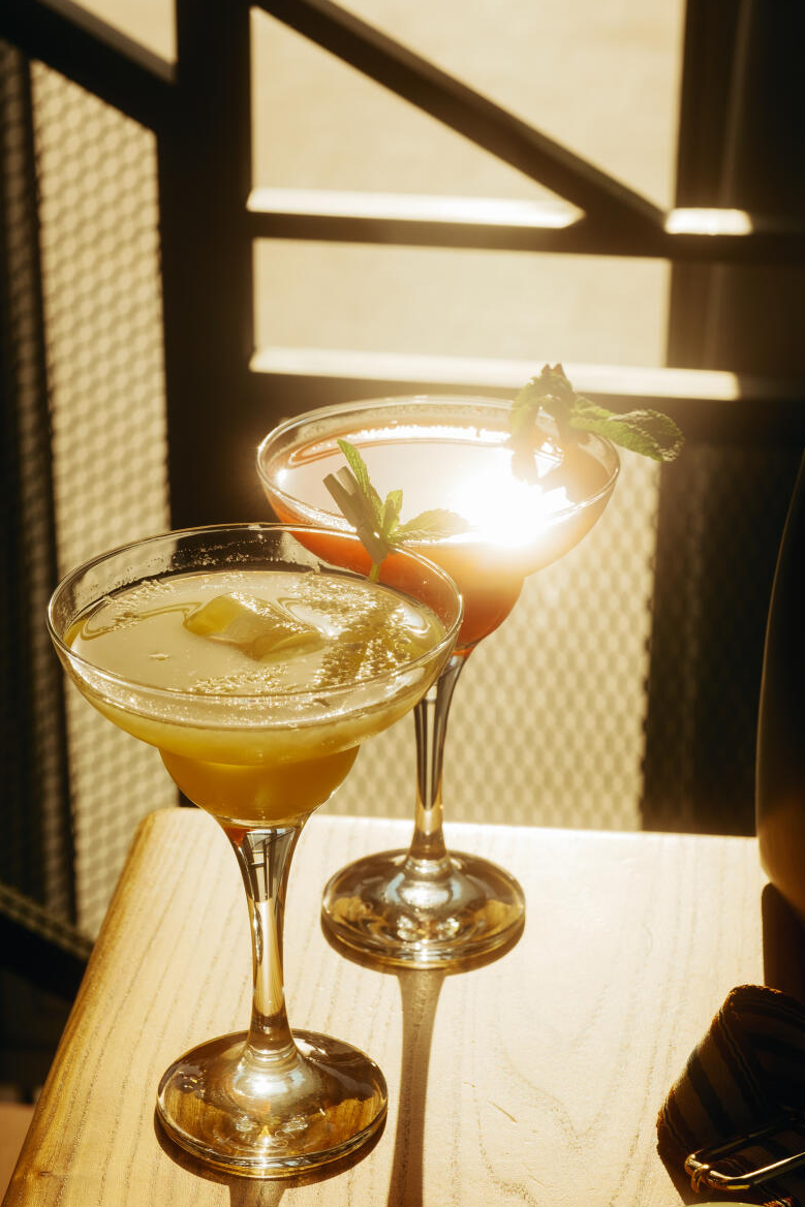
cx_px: 404
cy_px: 617
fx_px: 2515
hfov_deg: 18.2
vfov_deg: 27.0
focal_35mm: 75
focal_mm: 48.5
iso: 200
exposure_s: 1/320
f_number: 9
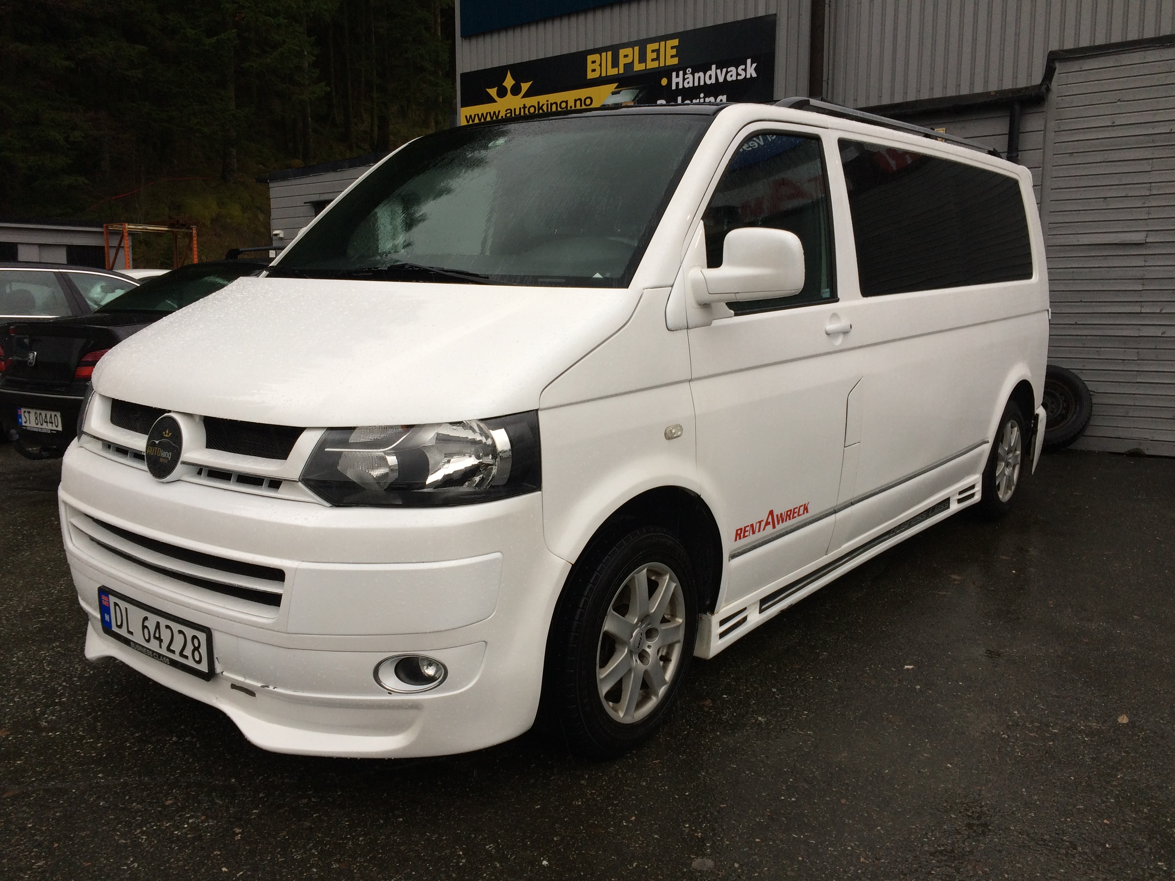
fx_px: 984
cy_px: 440
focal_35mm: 29
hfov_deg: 61.7
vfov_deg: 48.2
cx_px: 588
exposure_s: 1/100
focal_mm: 4.15
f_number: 2.2
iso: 40
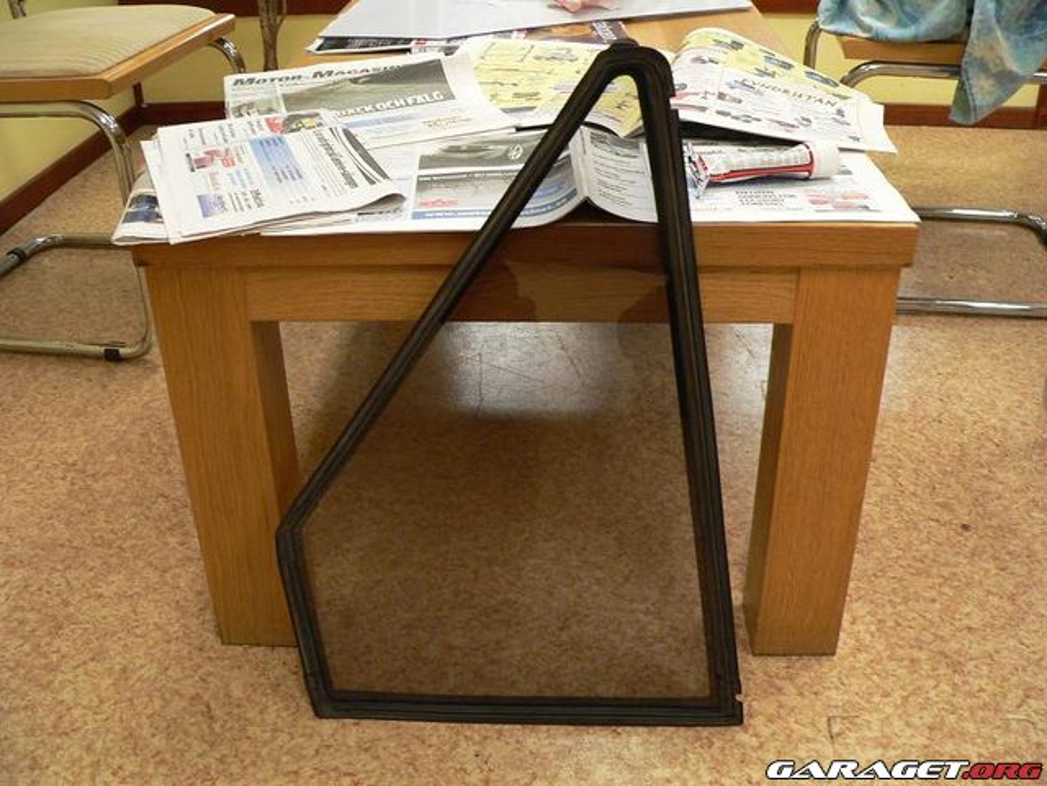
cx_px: 524
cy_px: 393
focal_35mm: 36
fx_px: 1089
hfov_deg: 51.4
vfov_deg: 39.7
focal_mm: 6
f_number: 2.8
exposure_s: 1/25
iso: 200
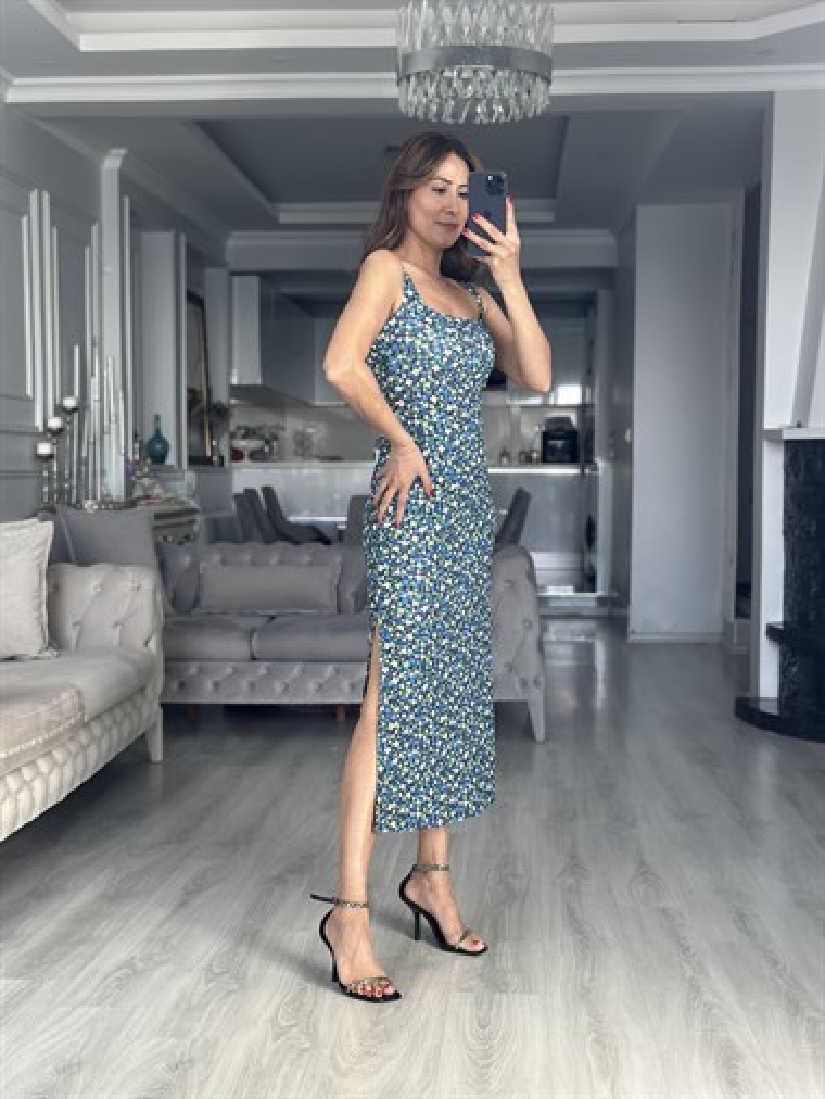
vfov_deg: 39.6
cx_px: 412
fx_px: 1524
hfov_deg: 30.3
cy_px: 550
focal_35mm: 48
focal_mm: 6.86
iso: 125
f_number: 1.78
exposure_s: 1/121
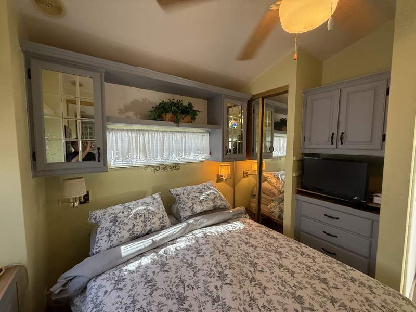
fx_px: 168
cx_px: 208
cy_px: 156
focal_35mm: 14
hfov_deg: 102.1
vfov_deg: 85.7
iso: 200
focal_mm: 2.22
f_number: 2.2
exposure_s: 1/120
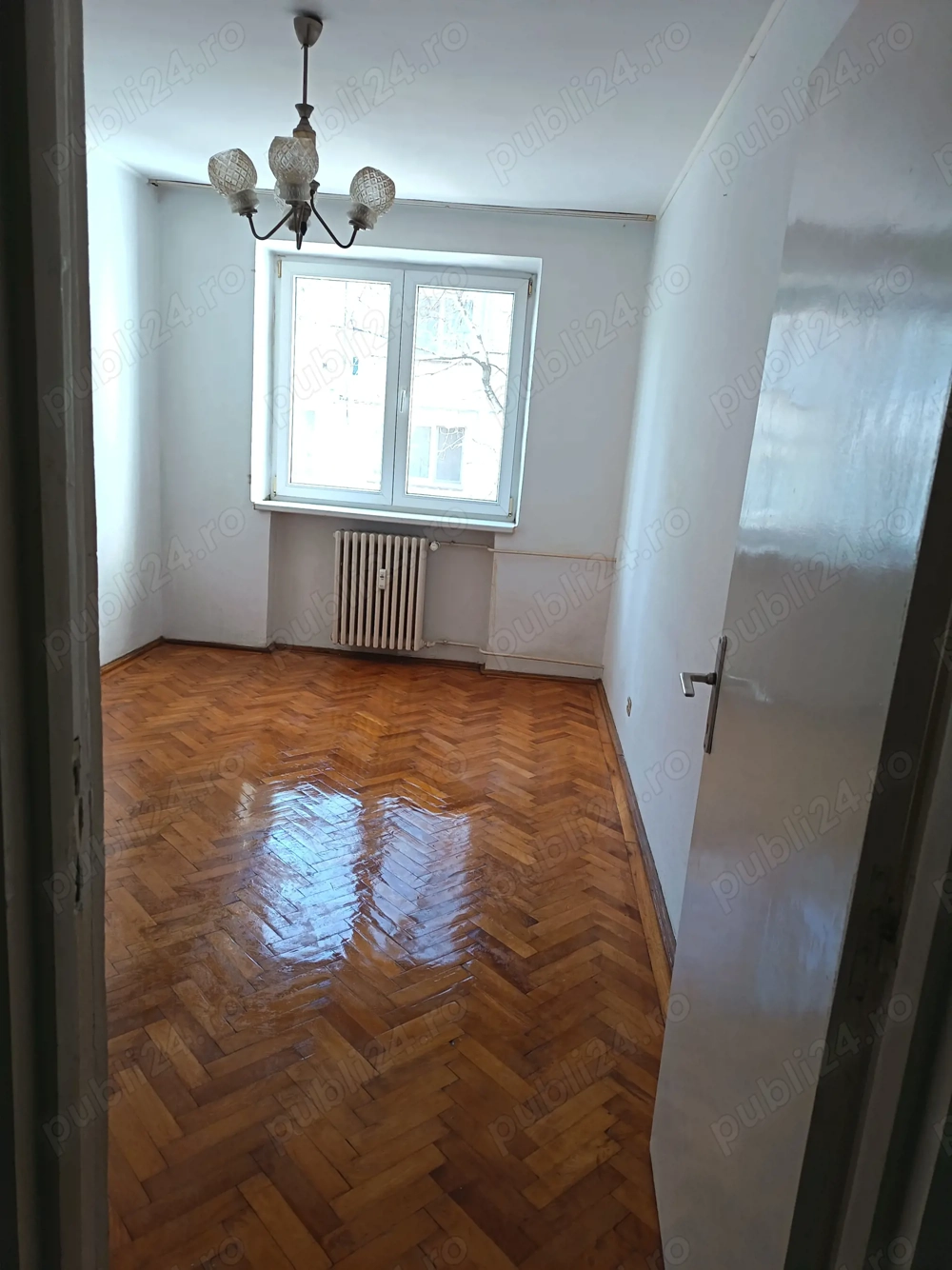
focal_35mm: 24
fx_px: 880
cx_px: 476
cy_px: 635
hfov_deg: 56.8
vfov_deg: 71.6
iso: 1216
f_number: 1.75
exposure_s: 1/100
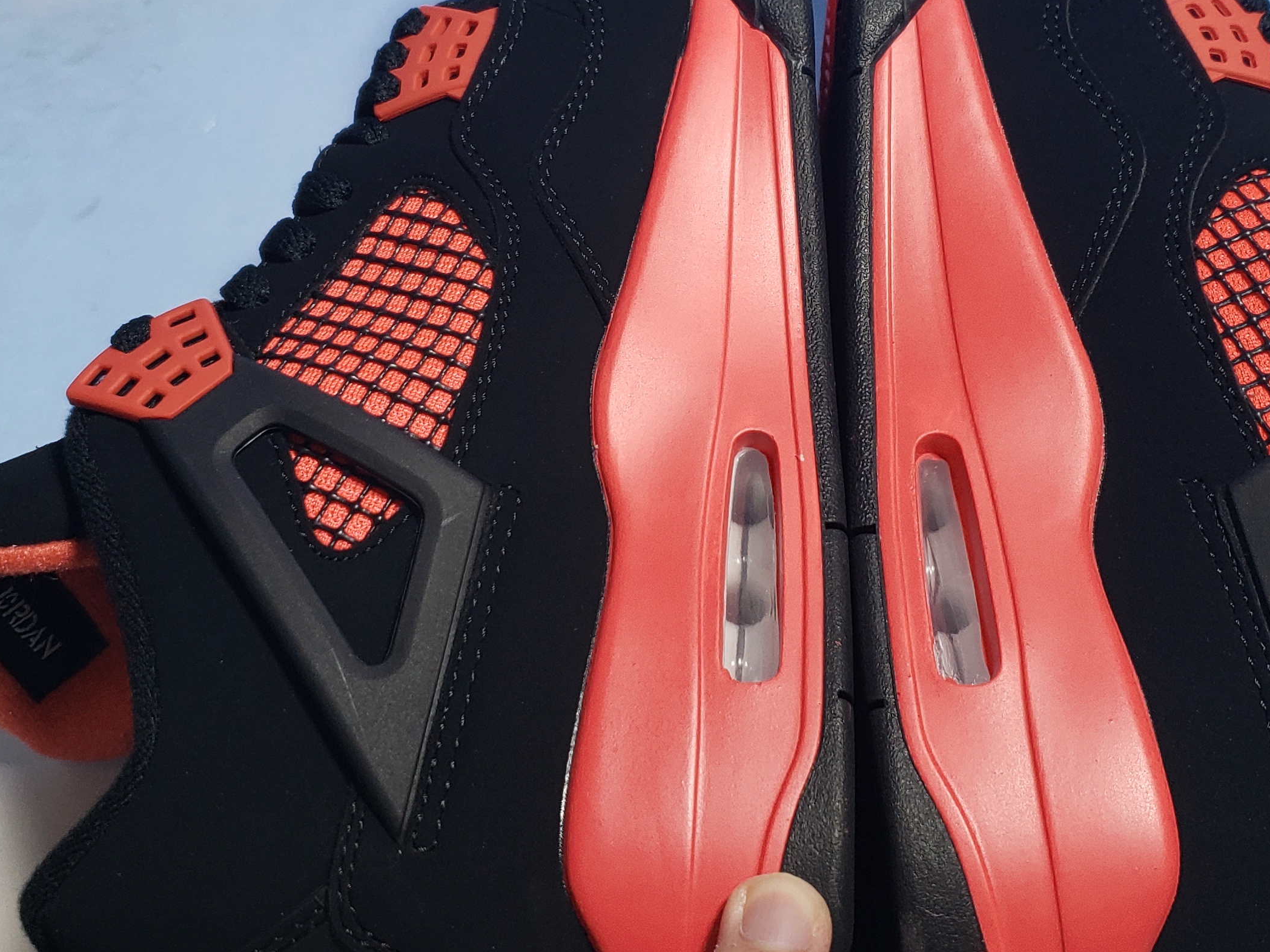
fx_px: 1834
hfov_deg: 38.1
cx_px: 750
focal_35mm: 50
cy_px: 381
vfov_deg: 29.0
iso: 50
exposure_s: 1/354
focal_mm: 4.3
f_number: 1.5
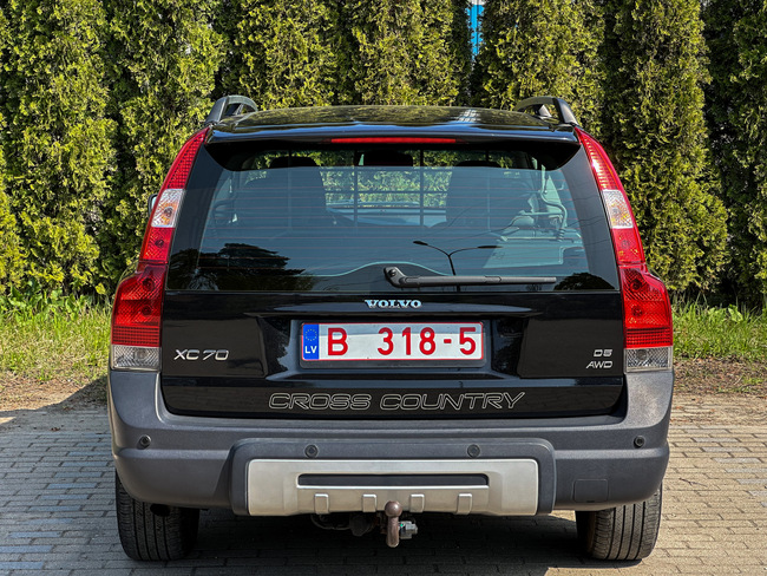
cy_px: 288
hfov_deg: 25.3
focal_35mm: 77
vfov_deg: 19.2
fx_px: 1707
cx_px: 384
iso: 32
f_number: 2.8
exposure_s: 1/233
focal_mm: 9
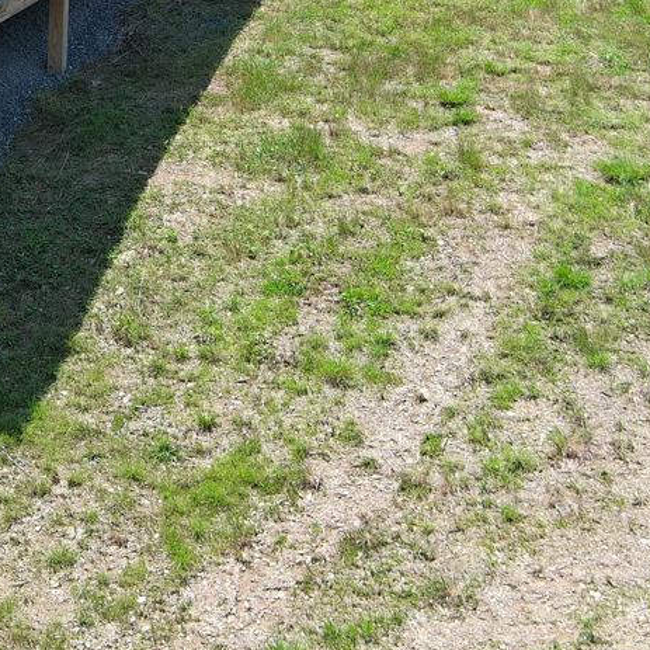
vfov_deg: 15.5
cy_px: -109
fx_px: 2316
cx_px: -211
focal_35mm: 109
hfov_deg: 15.2
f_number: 2.8
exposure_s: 1/650
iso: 100
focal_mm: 10.57
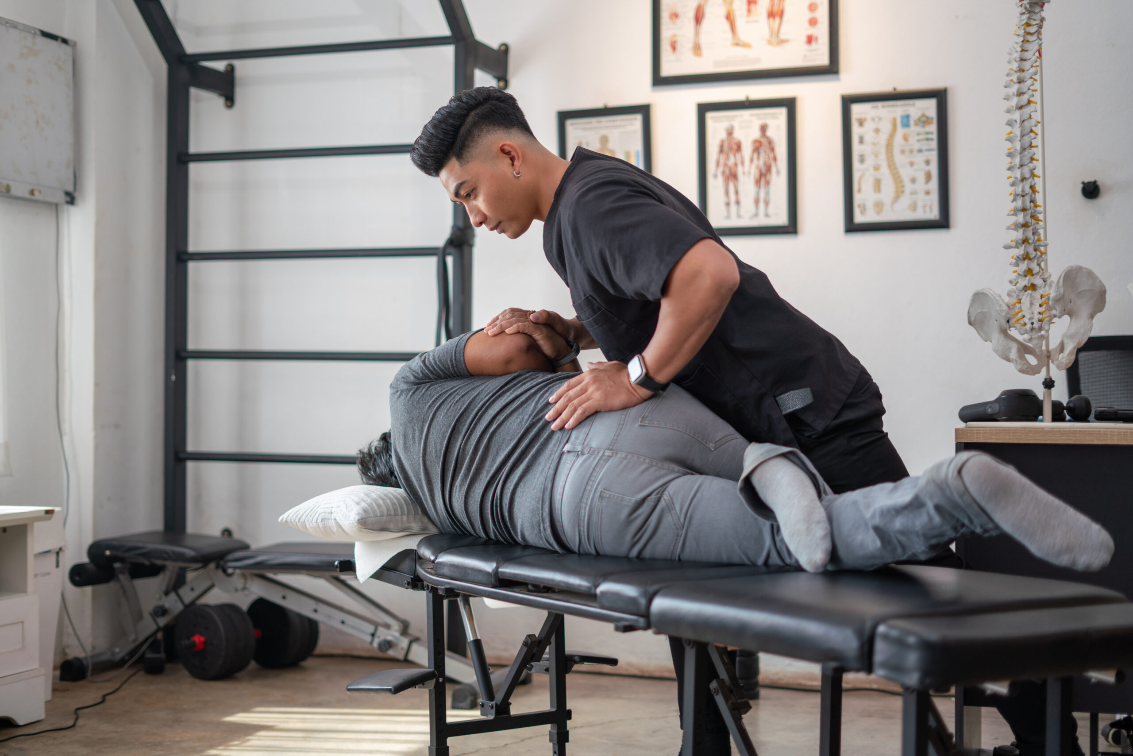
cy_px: 378
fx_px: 1574
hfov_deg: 39.6
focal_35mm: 50
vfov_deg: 27.0
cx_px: 566
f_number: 1.8
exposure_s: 1/125
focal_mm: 50
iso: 125
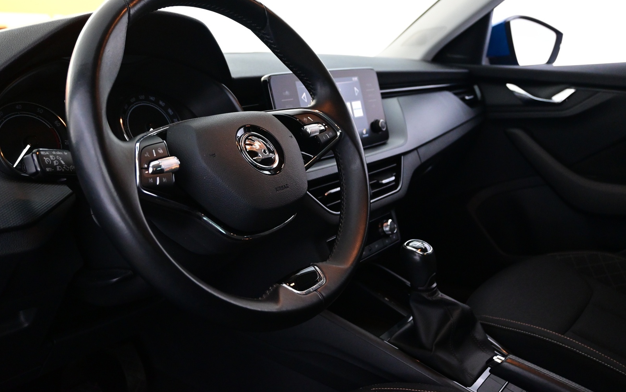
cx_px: 315
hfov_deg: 55.6
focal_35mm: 35
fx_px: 593
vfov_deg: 36.5
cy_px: 183
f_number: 4
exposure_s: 1/40
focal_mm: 22.5
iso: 3200
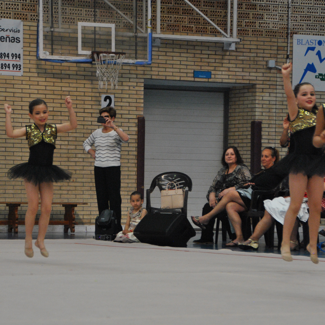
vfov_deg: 11.1
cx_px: 148
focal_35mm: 158
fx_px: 1675
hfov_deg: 11.1
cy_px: 177
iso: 800
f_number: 5.3
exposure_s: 1/200
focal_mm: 75
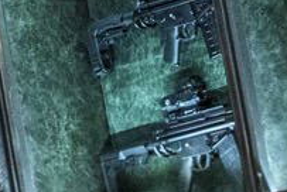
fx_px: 2826
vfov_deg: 3.9
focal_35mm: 354
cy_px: 205
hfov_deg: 5.4
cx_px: -636
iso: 5000
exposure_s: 1/200
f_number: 4
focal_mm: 45
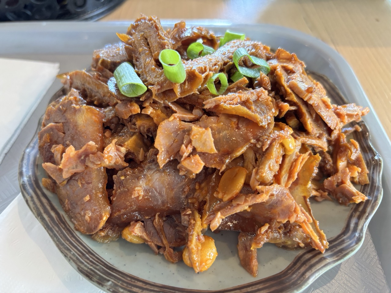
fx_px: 294
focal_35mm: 26
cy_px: 146
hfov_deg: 67.3
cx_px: 196
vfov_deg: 53.1
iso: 320
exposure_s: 1/60
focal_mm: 5.96
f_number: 1.6
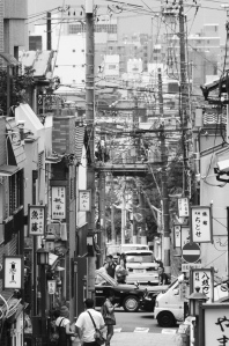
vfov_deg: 4.9
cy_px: 266
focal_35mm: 421
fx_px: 4035
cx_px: -20
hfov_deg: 3.2
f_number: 5.6
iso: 125
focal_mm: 82
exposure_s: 1/500
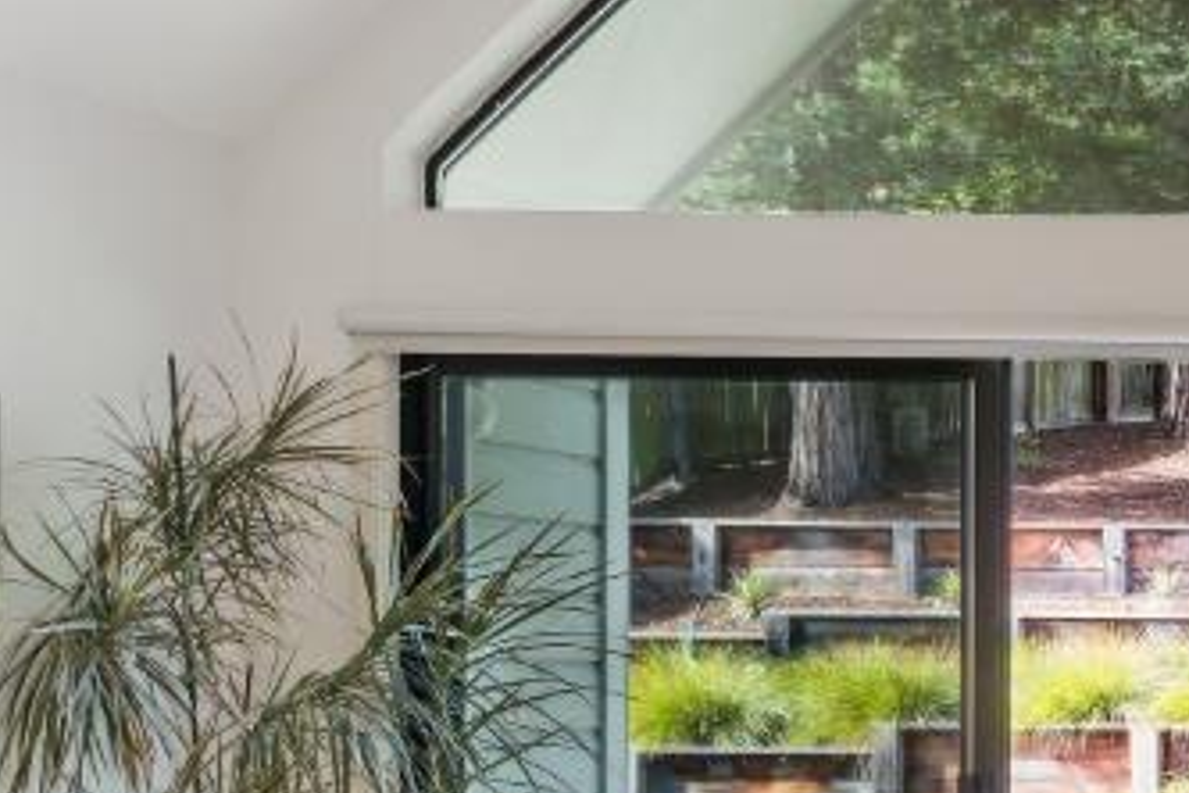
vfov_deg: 18.5
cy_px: 750
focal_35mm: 72
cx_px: 2096
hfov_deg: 20.5
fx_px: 2378
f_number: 11
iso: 320
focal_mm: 16
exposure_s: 1/4
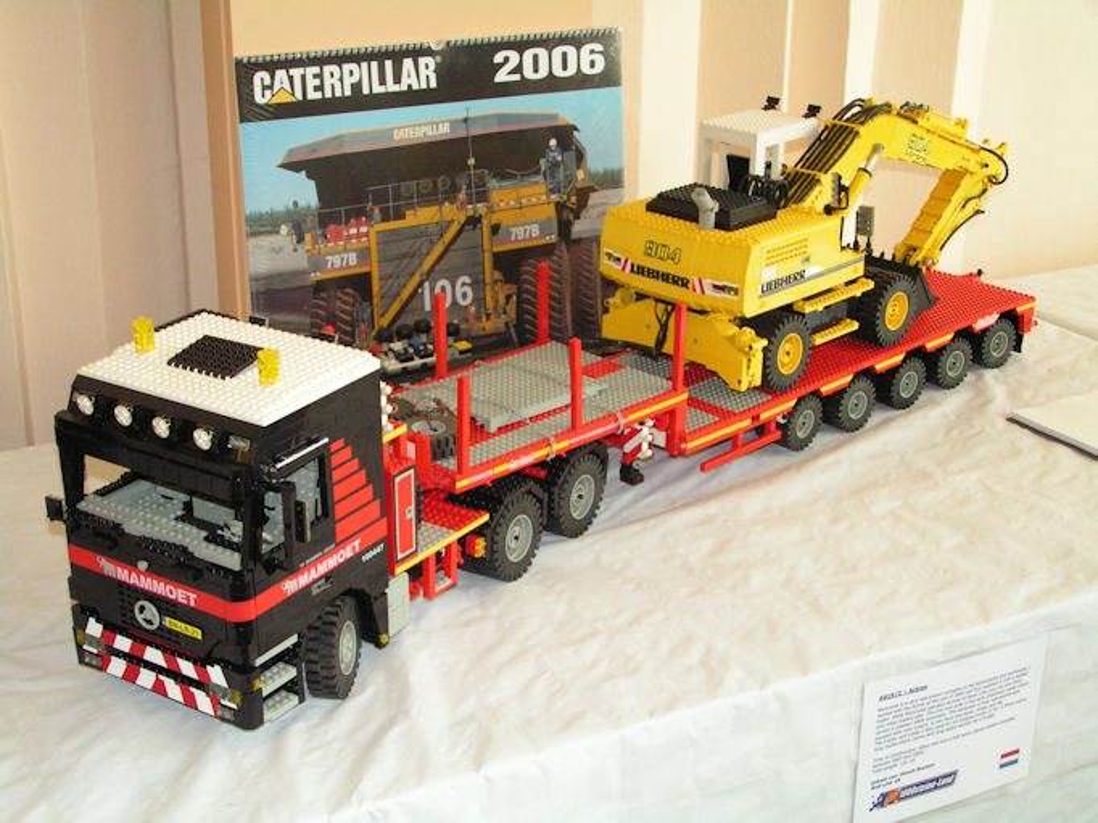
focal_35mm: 54
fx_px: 1712
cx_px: 549
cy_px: 412
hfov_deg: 35.6
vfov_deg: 27.0
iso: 200
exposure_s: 1/60
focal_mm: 9
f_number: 3.2
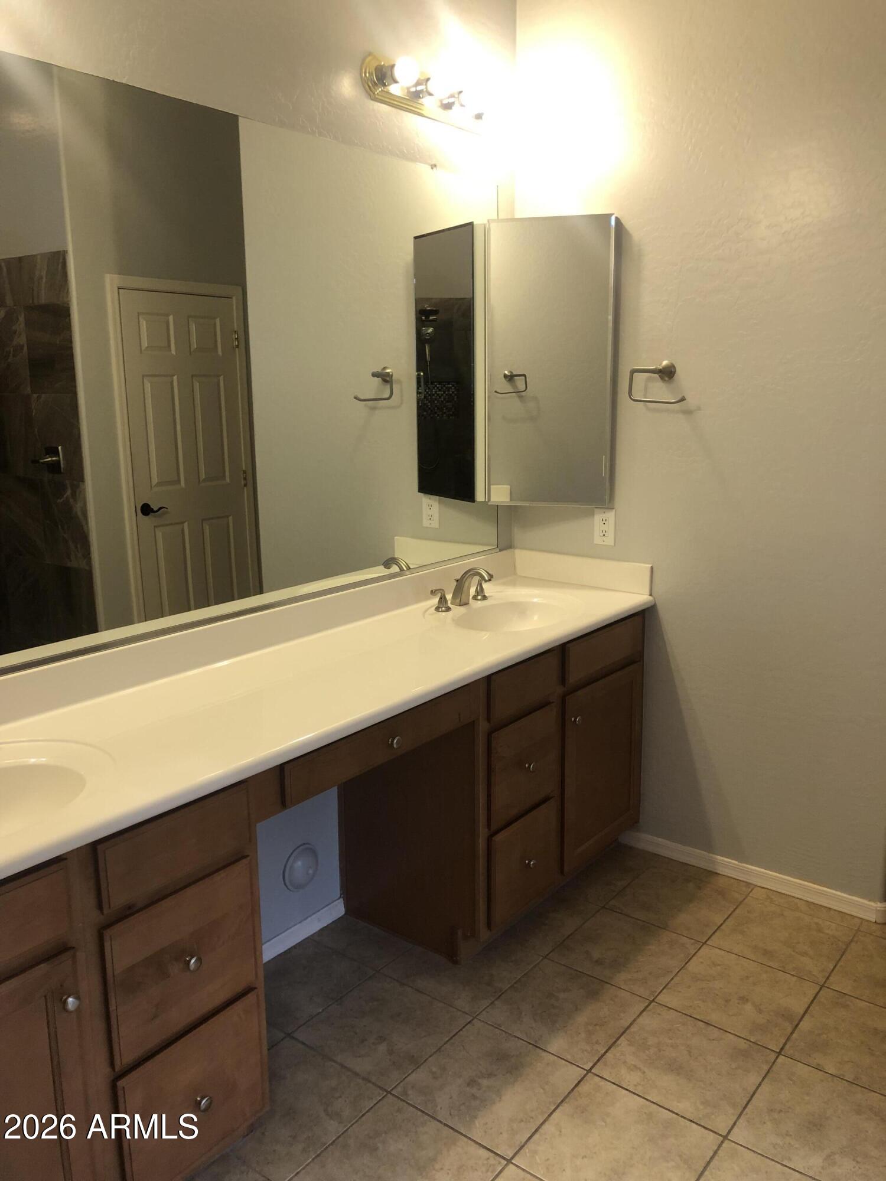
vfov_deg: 63.4
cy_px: 590
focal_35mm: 28
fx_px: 956
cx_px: 443
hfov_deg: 49.7
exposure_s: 1/20
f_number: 1.8
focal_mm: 3.99
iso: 40
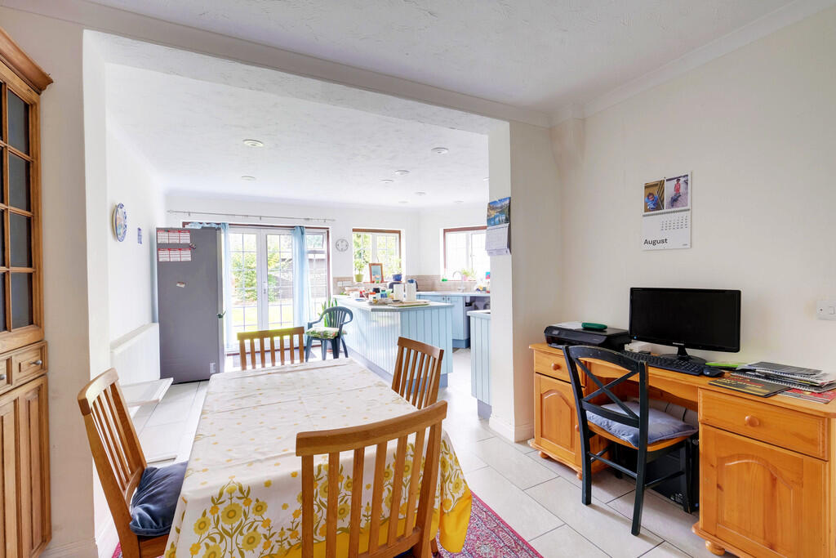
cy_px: 279
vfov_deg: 77.3
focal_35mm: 15
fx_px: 348
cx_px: 418
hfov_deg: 100.4
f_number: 9
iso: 400
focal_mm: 10
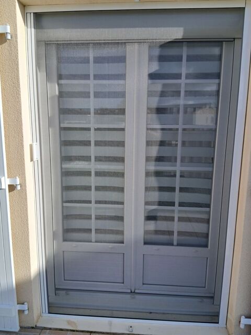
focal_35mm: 26
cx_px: 126
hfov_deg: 53.1
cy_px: 168
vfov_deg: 67.3
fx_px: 251
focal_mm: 3.98
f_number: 1.8
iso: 20
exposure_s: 1/383
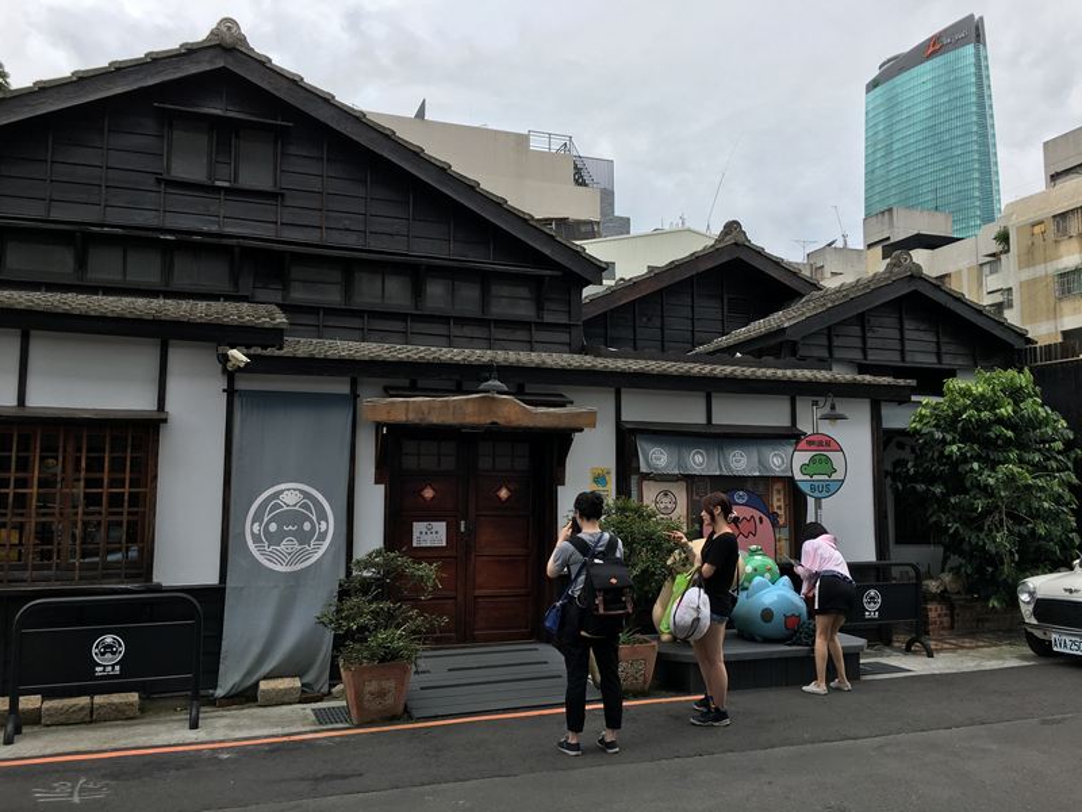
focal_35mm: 29
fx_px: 906
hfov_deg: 61.7
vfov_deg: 48.2
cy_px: 406
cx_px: 541
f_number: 2.2
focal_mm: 4.15
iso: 25
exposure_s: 1/845
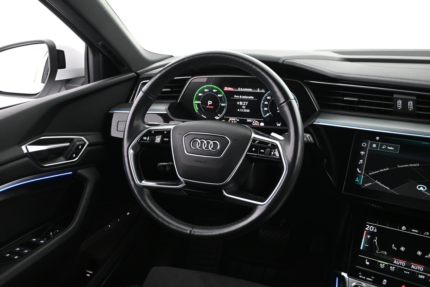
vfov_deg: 39.1
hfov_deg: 56.1
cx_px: 215
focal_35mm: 34
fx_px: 403
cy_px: 144
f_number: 4
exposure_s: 1/20
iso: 1600
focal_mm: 22.5
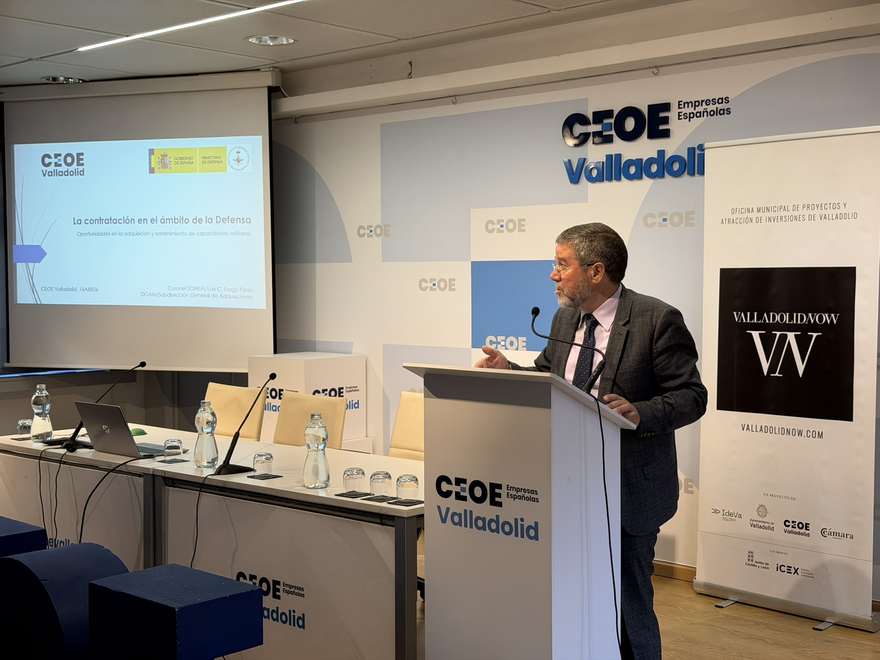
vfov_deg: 30.3
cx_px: 440
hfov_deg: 39.7
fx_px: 1220
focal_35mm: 48
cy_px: 330
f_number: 1.78
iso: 64
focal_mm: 6.76
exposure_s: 1/100
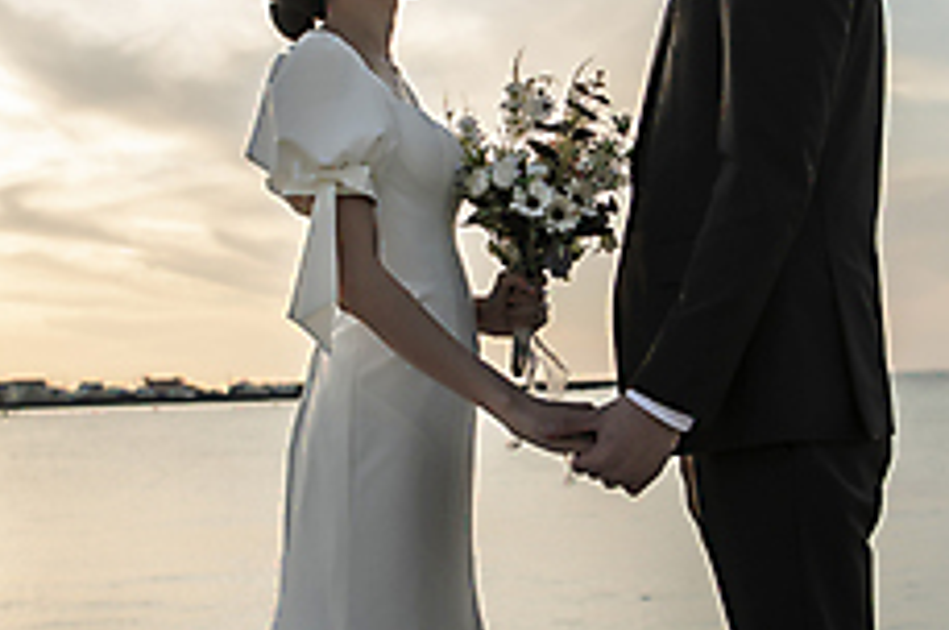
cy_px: 195
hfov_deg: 31.9
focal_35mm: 63
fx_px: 1658
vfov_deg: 21.4
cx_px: 528
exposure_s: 1/1250
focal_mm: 24
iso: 160
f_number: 2.8
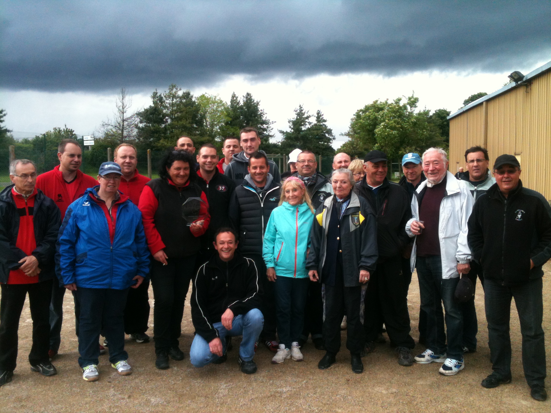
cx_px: 276
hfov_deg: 52.6
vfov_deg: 40.7
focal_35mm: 35
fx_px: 557
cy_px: 206
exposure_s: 1/248
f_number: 2.8
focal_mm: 3.85
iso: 64
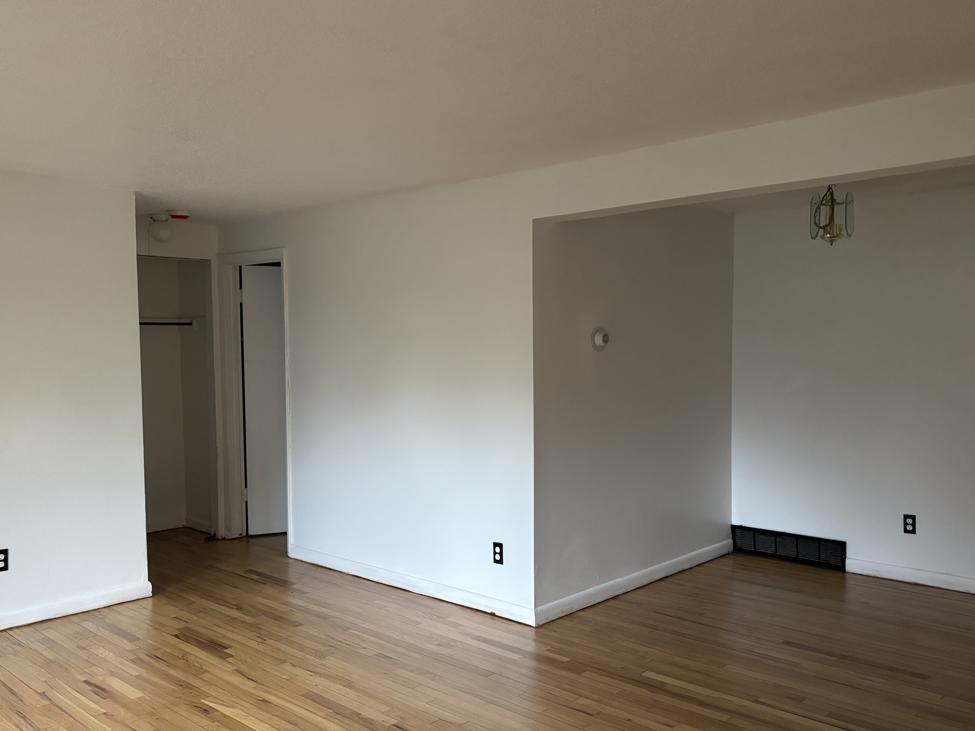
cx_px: 543
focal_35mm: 30
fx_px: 845
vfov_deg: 46.8
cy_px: 393
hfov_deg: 59.8
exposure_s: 1/40
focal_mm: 5.96
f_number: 1.6
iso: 500
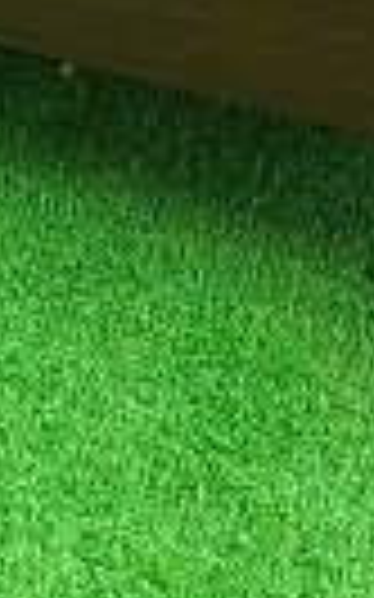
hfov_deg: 4.8
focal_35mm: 258
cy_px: -1304
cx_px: -789
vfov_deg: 7.1
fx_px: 4212
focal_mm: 4.7
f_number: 1.79
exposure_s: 1/211
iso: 50
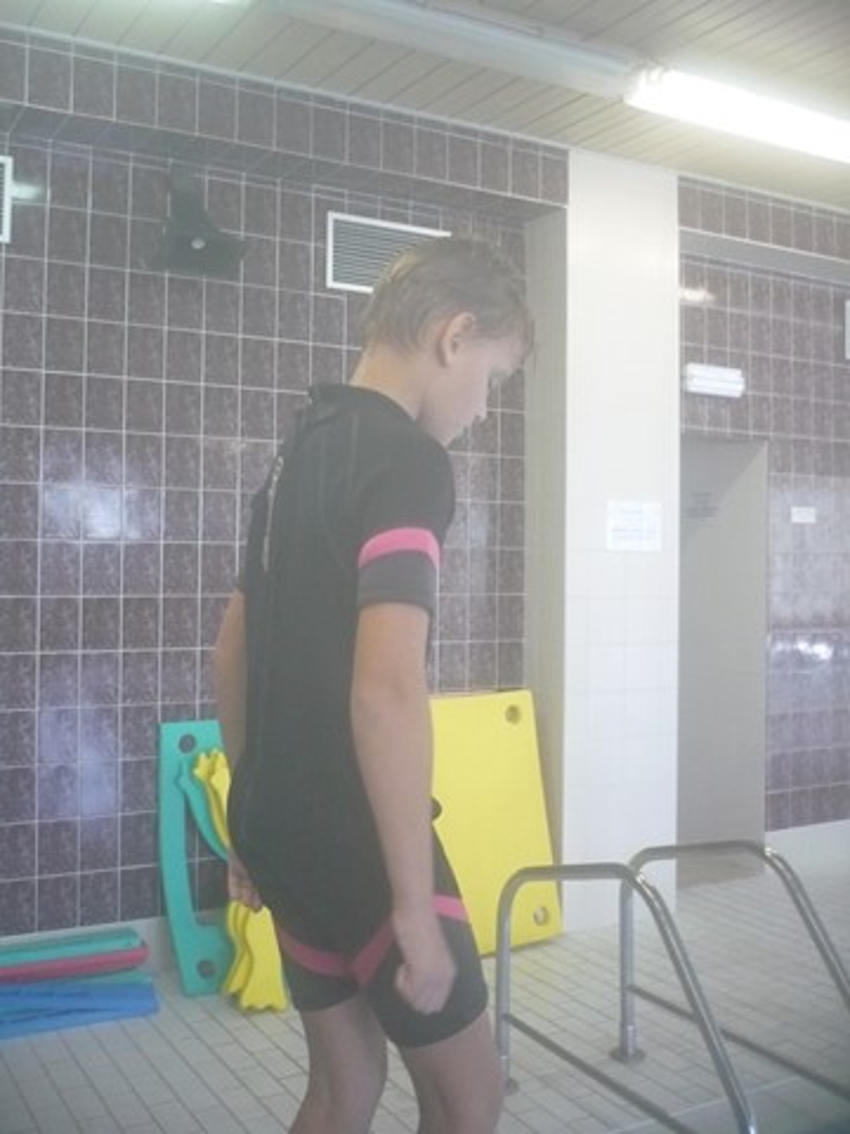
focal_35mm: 35
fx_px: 1146
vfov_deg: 52.6
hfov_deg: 40.7
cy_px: 567
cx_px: 425
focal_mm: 5.8
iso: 400
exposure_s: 1/60
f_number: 2.8
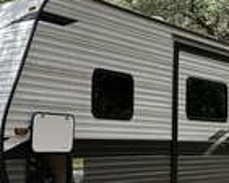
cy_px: 124
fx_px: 393
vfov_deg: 26.1
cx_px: 63
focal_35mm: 58
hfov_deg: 32.0
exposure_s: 1/369
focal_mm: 6.86
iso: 80
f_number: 1.78
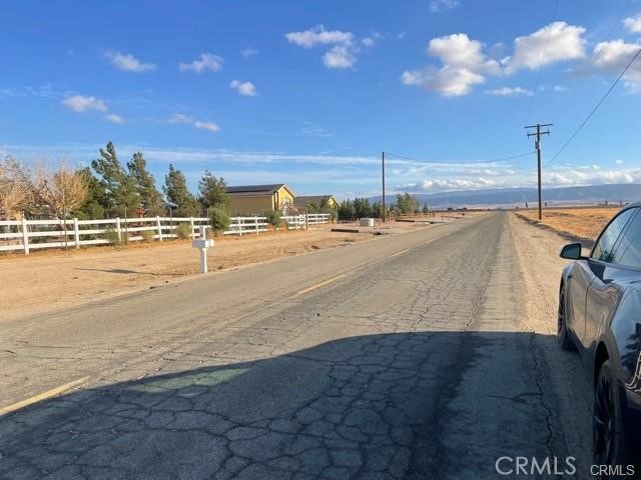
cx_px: 320
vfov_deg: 53.1
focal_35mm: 26
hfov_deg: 67.3
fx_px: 481
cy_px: 240
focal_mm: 4.2
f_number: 1.6
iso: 32
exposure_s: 1/3125
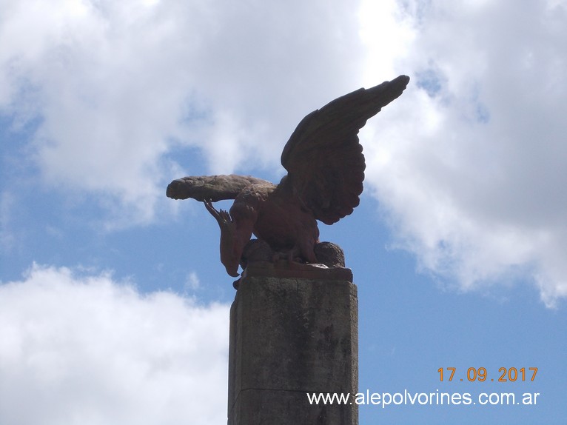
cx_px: 284
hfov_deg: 14.1
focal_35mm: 140
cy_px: 212
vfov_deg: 10.6
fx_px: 2292
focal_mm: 20
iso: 100
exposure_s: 1/500
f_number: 6.8
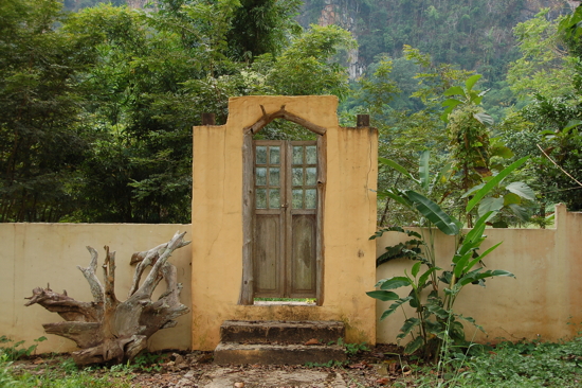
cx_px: 291
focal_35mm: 48
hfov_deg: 41.1
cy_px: 194
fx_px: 776
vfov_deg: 28.0
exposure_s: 1/125
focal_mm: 32
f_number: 5.6
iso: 400
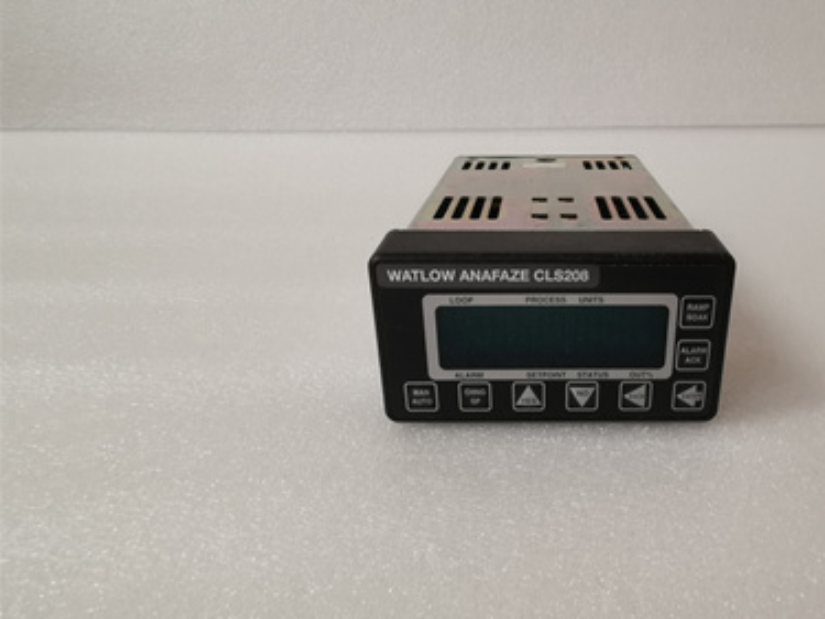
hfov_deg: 62.0
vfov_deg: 49.1
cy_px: 398
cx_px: 548
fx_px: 667
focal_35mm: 28
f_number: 2.2
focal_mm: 3.95
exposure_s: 1/36
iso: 200
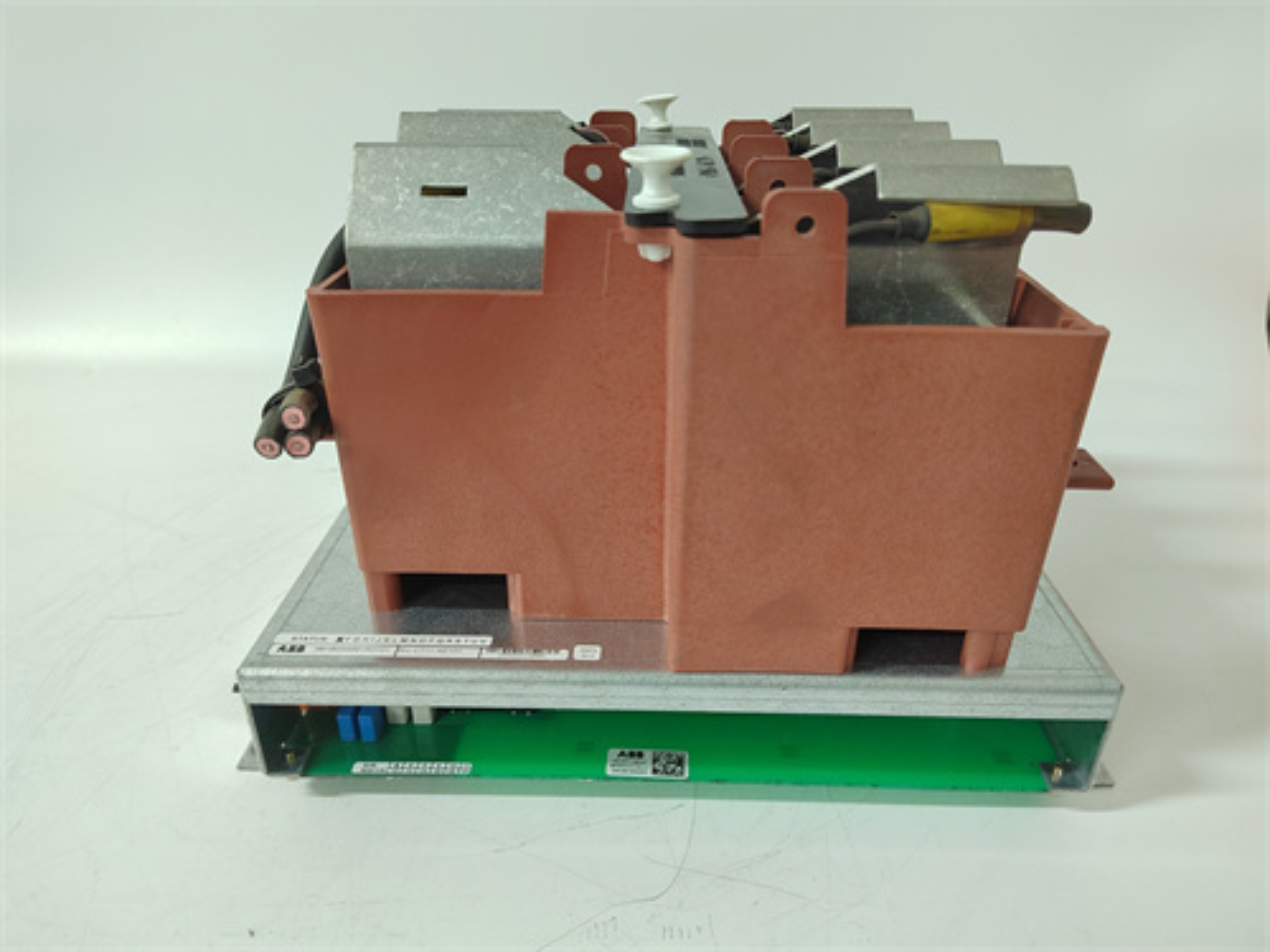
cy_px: 476
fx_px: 844
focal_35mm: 23
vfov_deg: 58.9
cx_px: 635
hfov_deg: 73.9
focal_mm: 5.52
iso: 1597
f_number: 1.9
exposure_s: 1/50
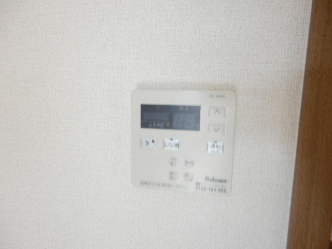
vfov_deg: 56.8
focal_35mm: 24
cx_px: 166
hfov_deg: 71.6
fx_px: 230
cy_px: 124
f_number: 3
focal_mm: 4.2
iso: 80
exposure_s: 1/30
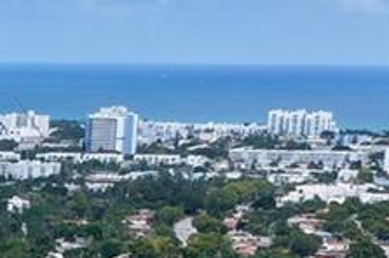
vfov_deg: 6.4
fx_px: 2169
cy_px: 675
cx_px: -480
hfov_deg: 9.4
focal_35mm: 201
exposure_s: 1/1600
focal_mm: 14.45
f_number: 2.8
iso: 125
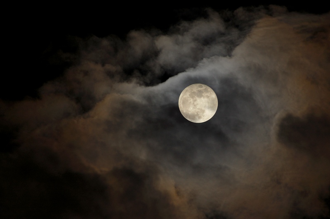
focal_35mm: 405
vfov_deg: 3.4
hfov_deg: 5.1
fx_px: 3709
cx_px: 165
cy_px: 110
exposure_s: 1/4
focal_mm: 270
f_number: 11
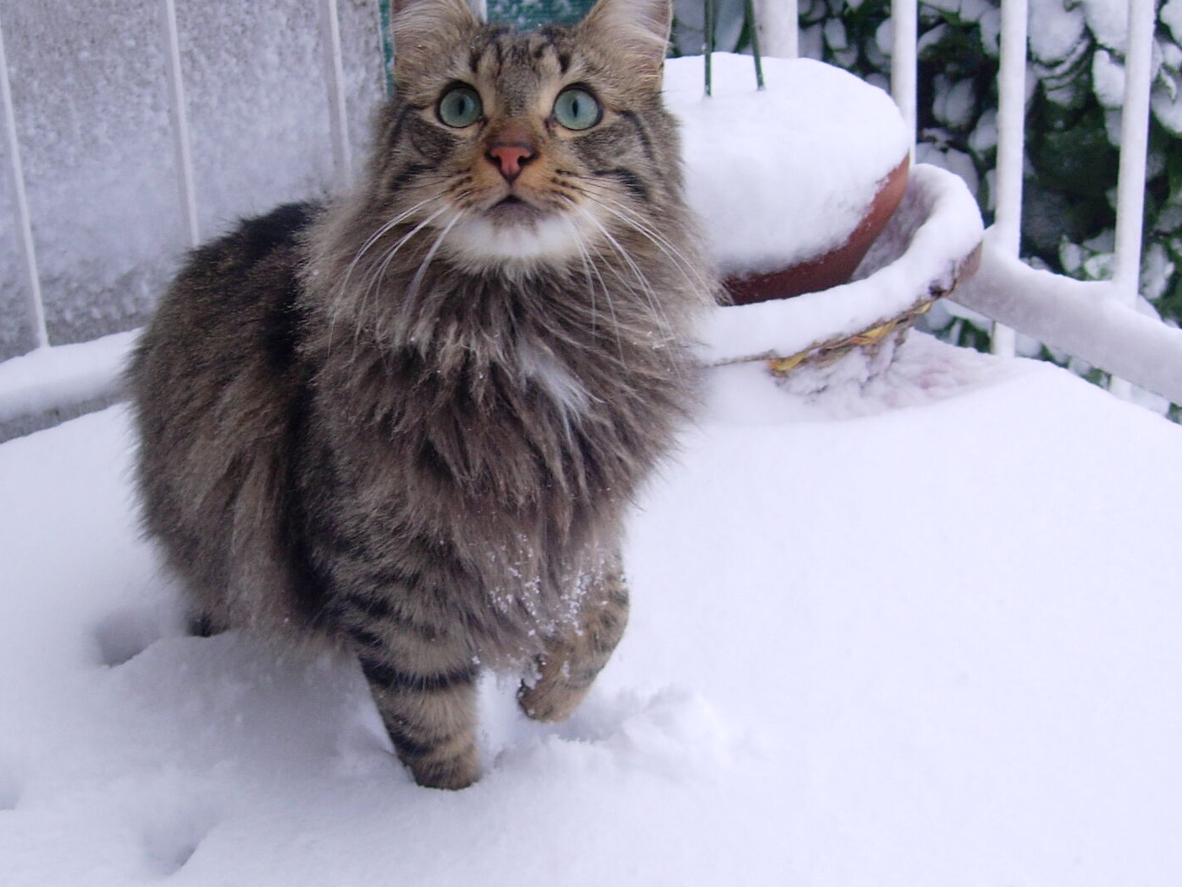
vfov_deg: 22.6
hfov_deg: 29.7
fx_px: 2219
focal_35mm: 65
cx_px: 467
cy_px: 455
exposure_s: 1/50.7
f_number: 2.8
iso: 64
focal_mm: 7.8
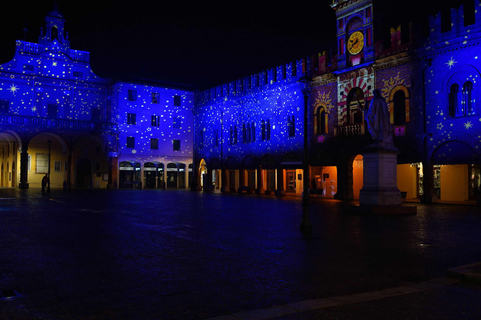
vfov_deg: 37.9
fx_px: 468
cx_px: 240
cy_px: 160
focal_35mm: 35
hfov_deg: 54.4
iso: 1600
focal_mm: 35
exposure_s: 1/50
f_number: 3.5
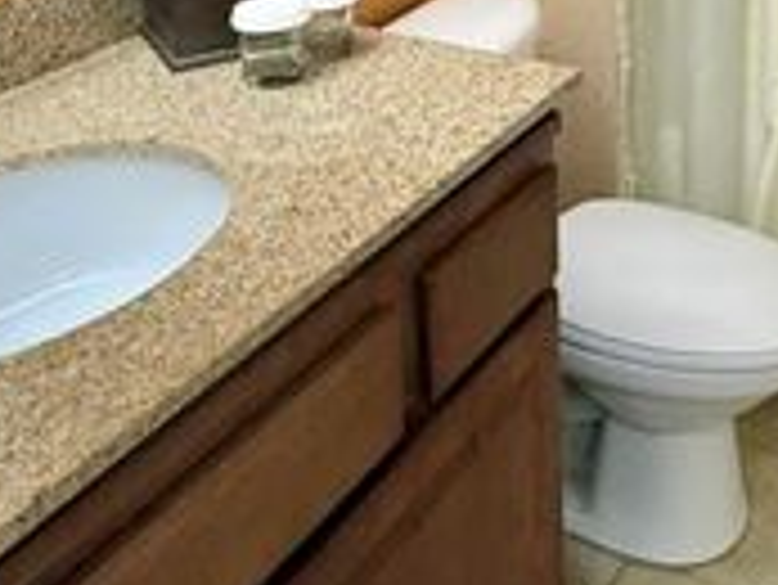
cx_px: 582
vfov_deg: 22.4
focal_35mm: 57
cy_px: -216
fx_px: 1282
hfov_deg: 33.1
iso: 320
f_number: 2.2
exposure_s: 1/120
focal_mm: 2.22
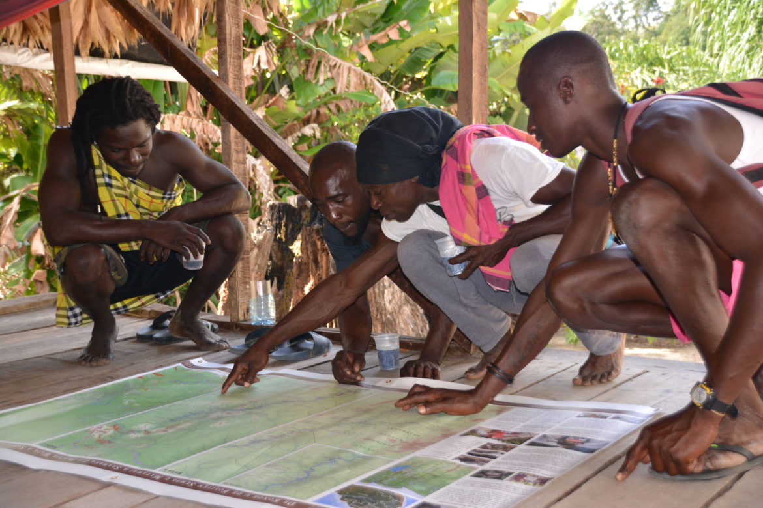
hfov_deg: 41.1
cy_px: 254
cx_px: 382
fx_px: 1017
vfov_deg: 28.1
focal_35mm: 48
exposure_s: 1/125
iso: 320
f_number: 4
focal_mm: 32
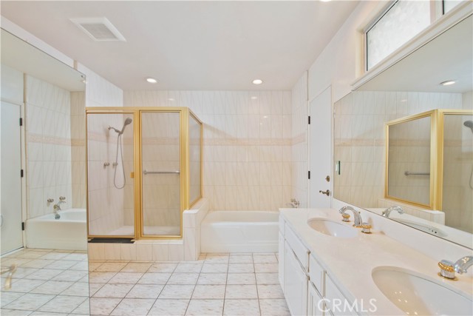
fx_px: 184
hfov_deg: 104.2
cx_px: 236
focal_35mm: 14
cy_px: 158
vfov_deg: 81.2
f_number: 5.6
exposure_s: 1/200
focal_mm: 14
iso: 400
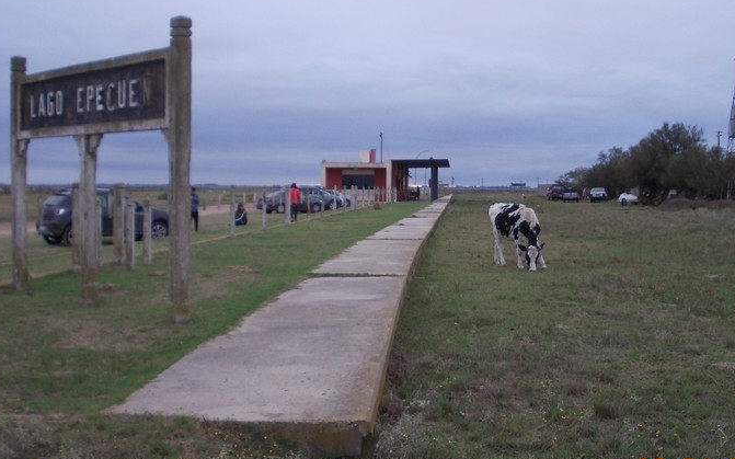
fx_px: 921
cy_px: 229
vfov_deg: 28.0
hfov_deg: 43.4
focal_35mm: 46
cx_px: 410
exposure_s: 1/200
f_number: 3.1
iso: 80
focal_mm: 5.3
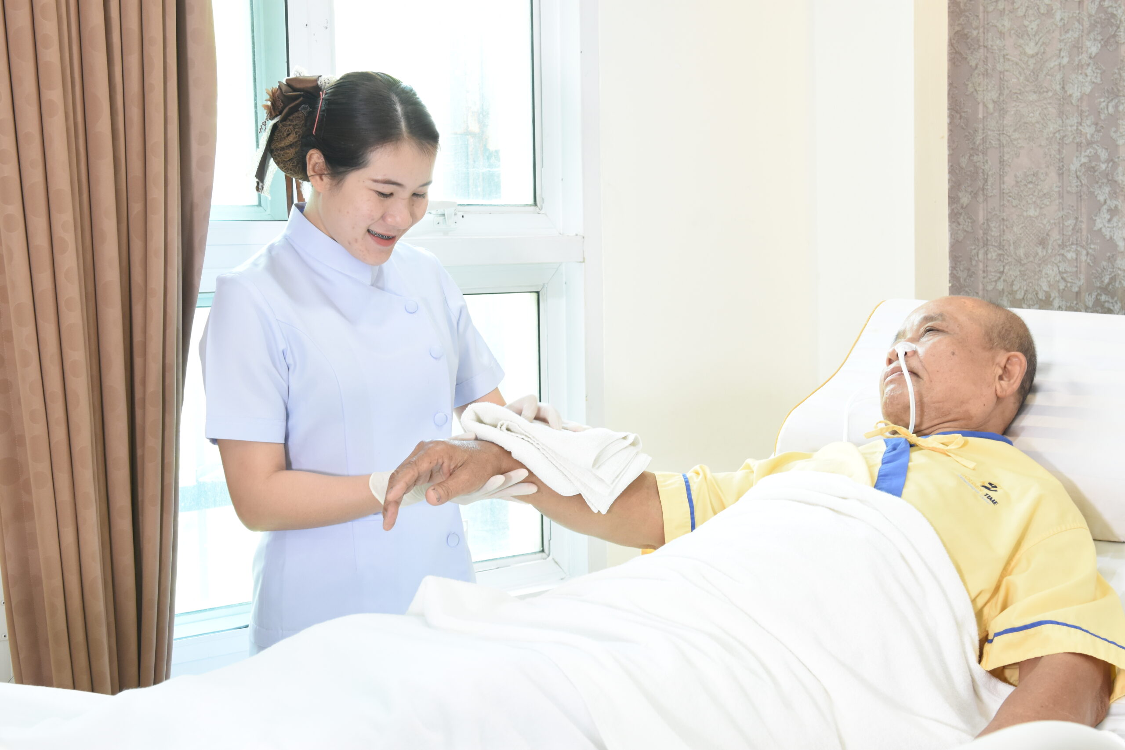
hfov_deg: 35.1
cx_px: 562
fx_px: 1781
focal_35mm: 57
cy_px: 375
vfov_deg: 23.8
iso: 1000
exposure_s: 1/40
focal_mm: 38
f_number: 5.6
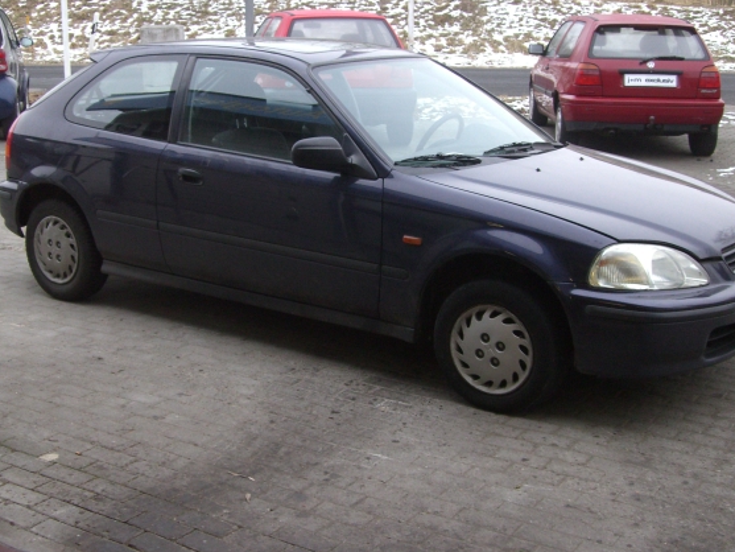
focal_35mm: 54
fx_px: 1147
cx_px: 369
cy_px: 251
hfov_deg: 35.5
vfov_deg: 27.0
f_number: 3
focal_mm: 7.6
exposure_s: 1/80
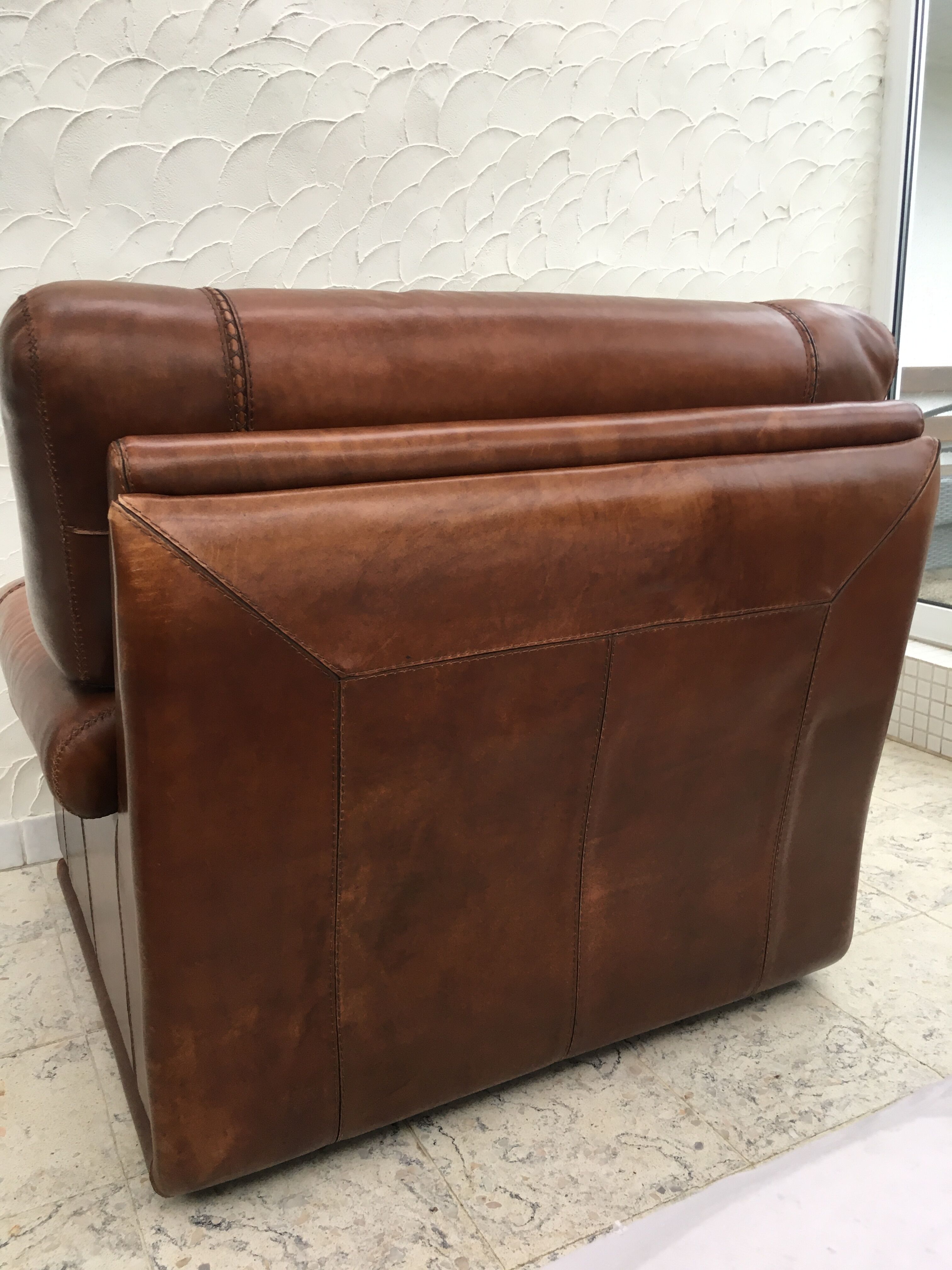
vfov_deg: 61.7
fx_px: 1063
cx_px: 476
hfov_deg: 48.2
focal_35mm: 29
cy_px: 635
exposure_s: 1/33
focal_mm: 4.15
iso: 40
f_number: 2.2
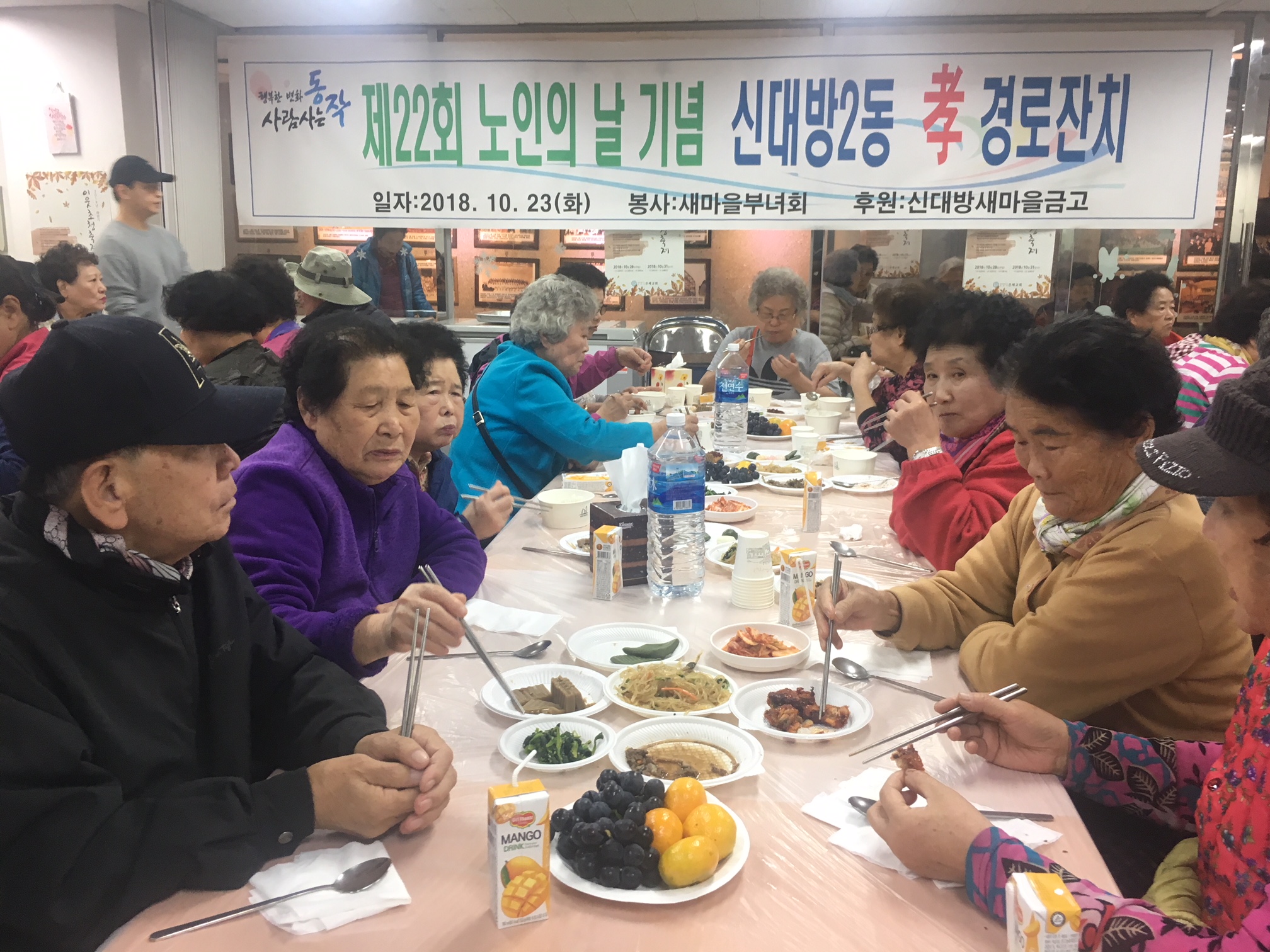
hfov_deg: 61.7
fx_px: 1064
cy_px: 476
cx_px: 635
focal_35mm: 29
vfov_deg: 48.2
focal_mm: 4.15
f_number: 2.2
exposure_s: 1/33
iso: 80
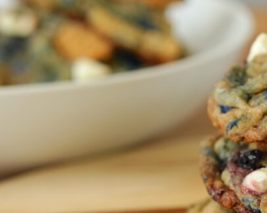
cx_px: 285
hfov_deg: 9.6
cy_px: 109
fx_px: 1580
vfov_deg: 7.7
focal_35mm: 200
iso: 400
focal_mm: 56
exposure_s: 1/320
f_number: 3.5
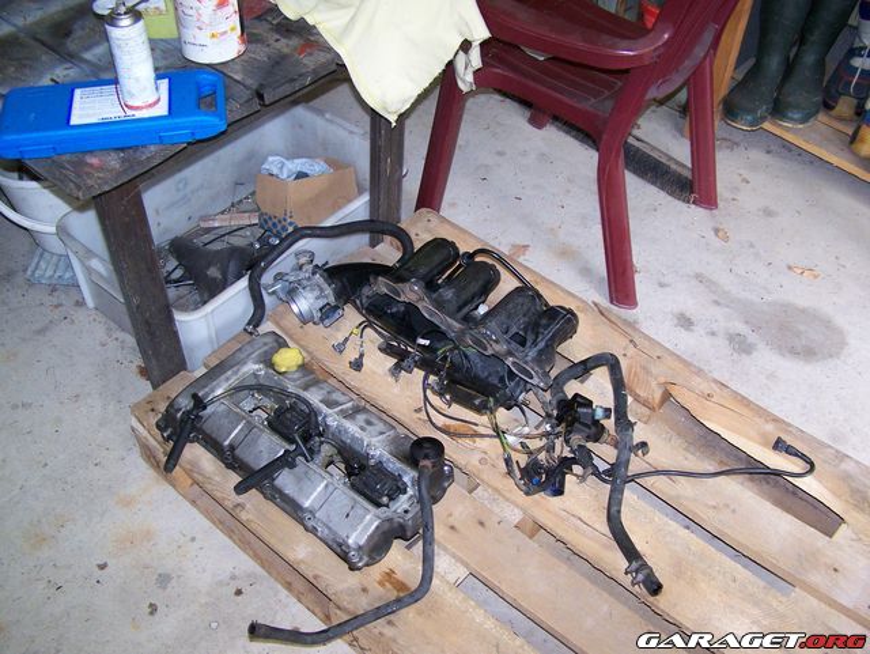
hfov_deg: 48.9
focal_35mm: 38
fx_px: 956
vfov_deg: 37.8
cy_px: 327
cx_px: 435
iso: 200
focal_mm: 6.3
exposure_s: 1/60
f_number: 2.8
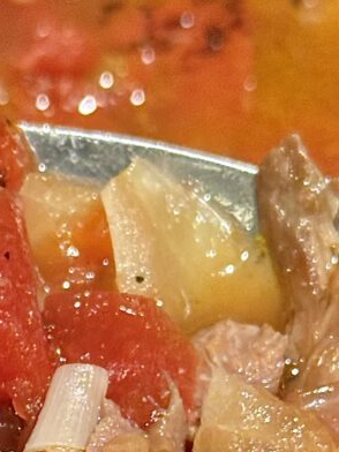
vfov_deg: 10.3
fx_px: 2455
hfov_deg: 7.9
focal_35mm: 188
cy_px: 571
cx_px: 45
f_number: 1.78
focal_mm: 6.86
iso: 200
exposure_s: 1/40
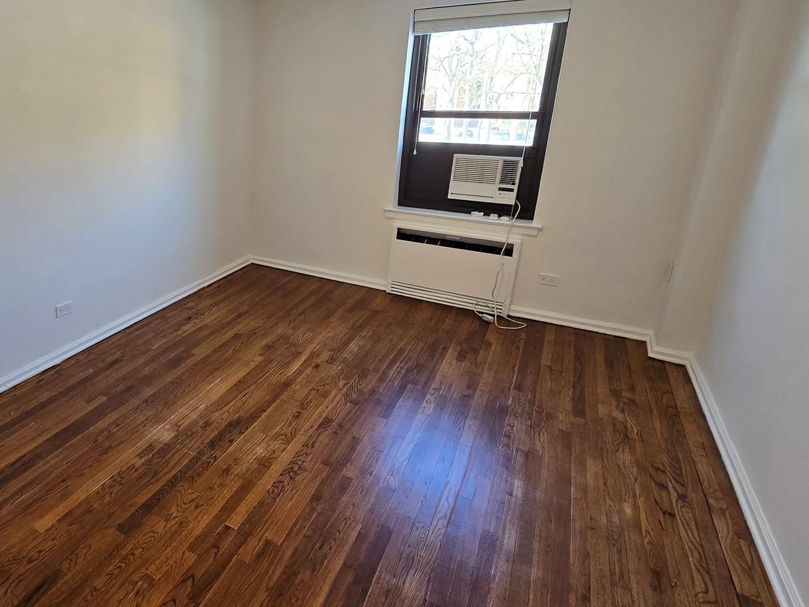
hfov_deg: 76.1
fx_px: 467
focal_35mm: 20
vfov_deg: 65.5
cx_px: 208
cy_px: 253
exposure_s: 1/60
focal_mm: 2.2
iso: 160
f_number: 2.2
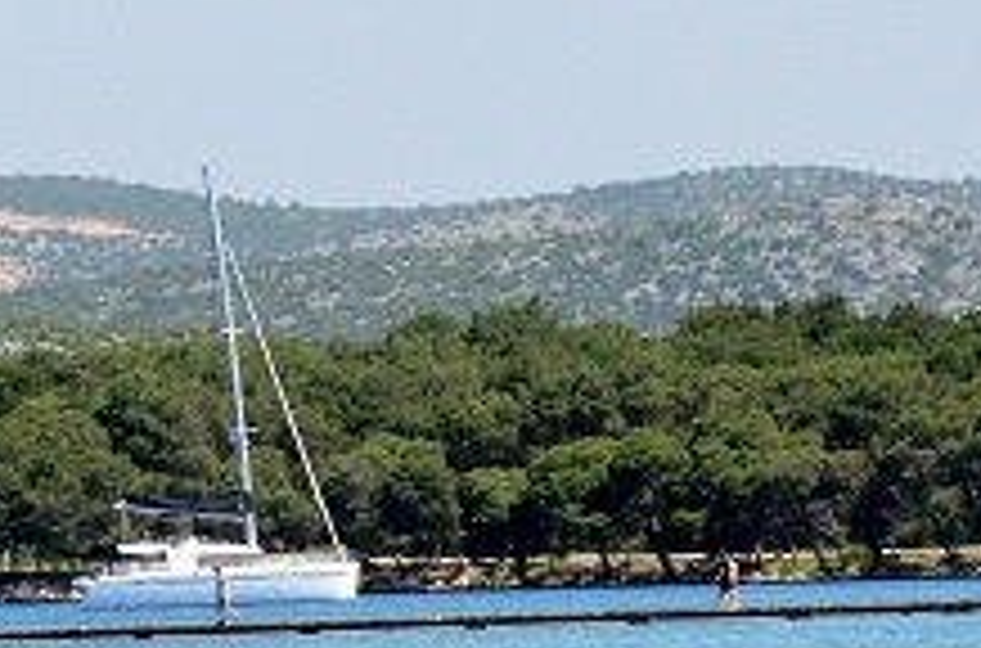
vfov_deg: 2.5
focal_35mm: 537
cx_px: 722
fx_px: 14591
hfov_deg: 3.8
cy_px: 587
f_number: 4.5
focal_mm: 78
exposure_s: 1/8000
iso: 1250
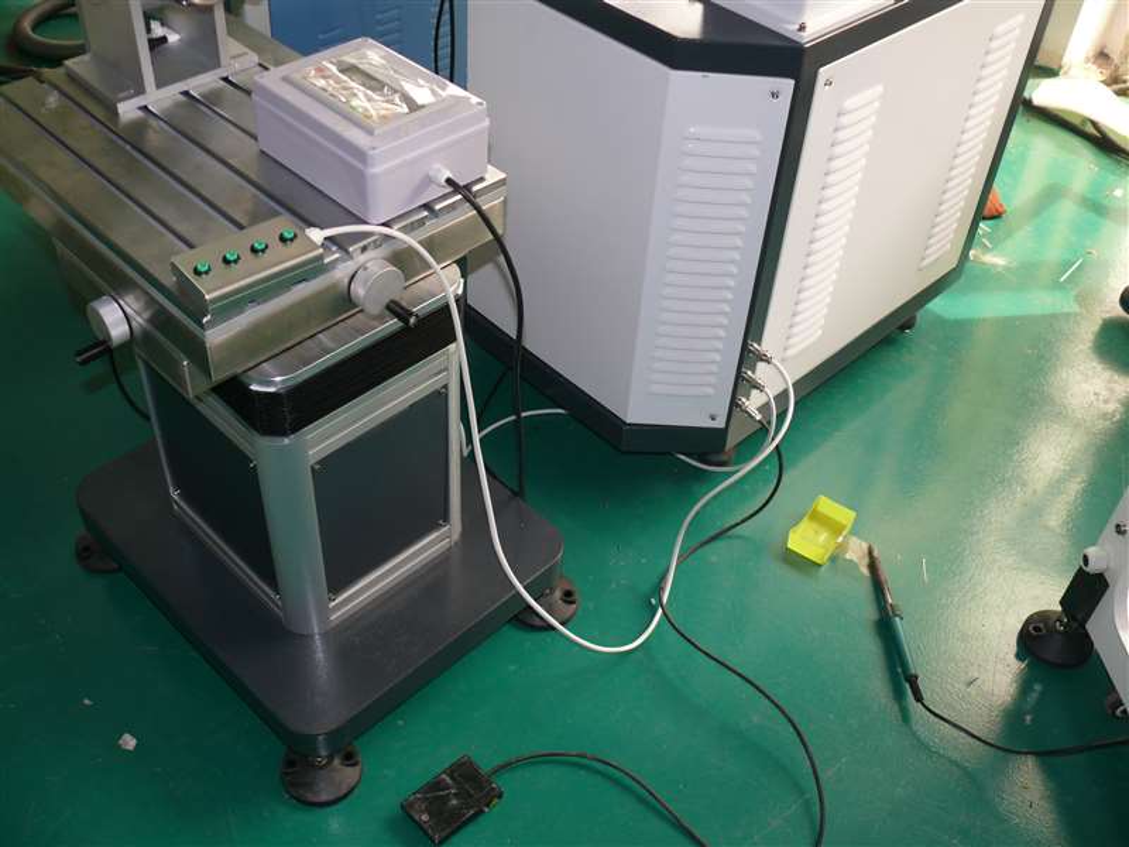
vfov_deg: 40.7
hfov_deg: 52.6
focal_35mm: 35
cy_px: 424
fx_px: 1142
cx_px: 564
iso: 100
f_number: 2.8
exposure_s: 1/30
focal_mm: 7.4
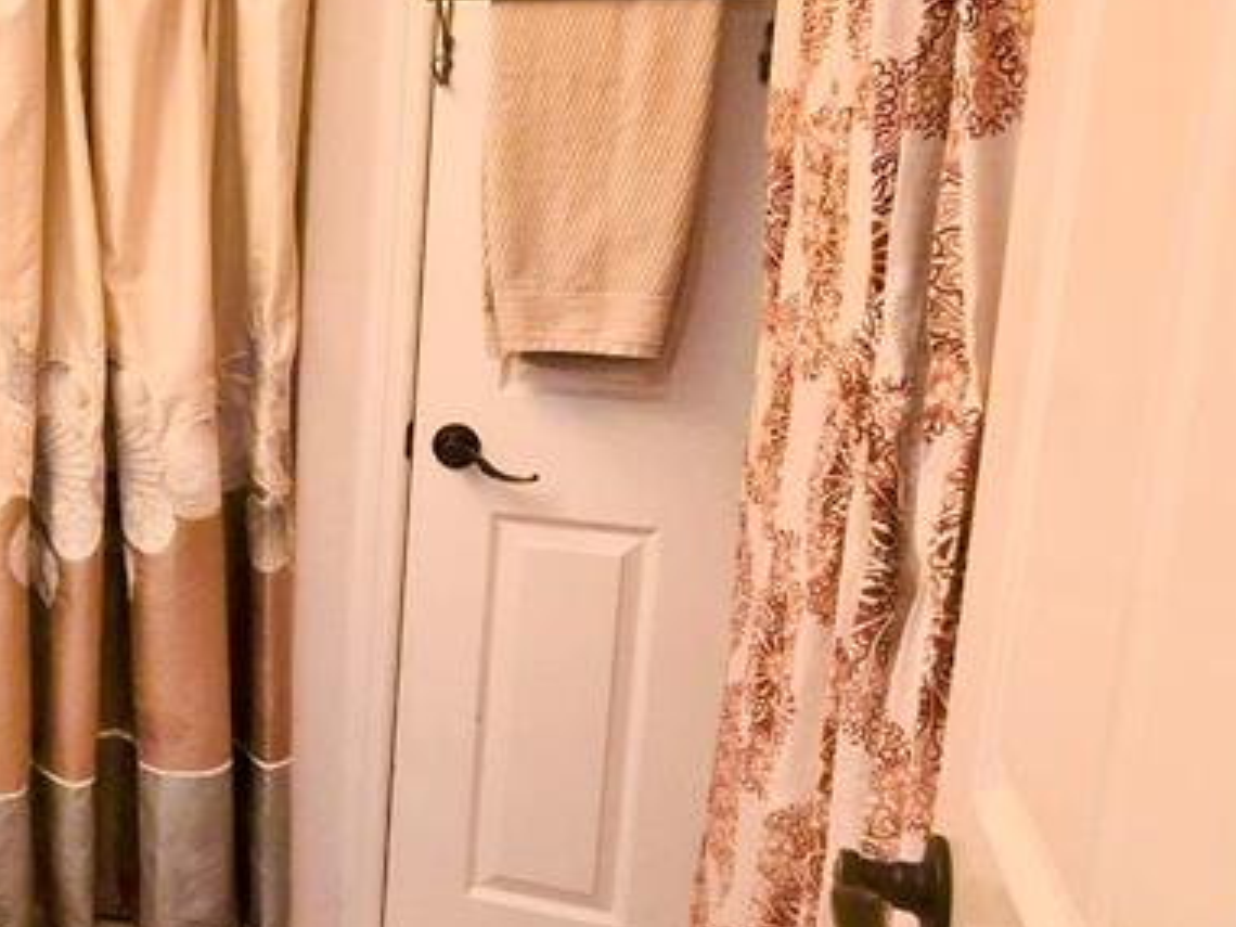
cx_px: 65
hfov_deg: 46.1
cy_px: 374
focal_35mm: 35
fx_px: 1250
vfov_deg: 40.5
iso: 160
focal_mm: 1.7
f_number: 2.2
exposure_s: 1/60
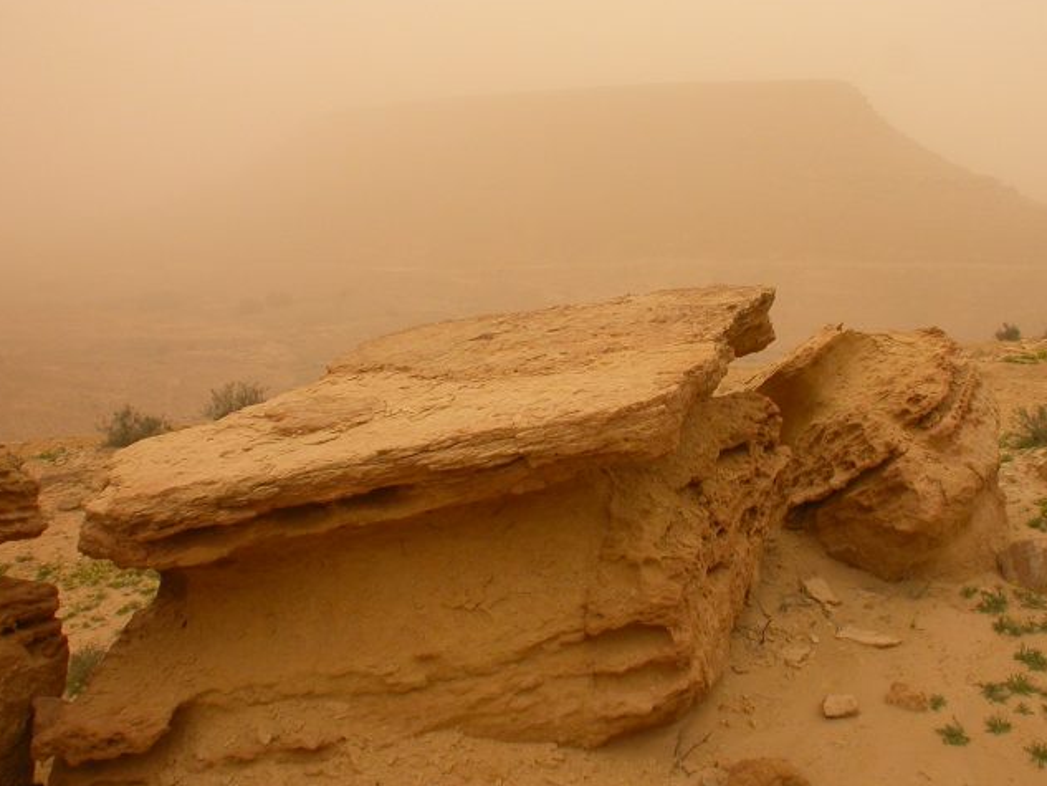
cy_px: 343
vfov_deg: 30.2
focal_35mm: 48
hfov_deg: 39.6
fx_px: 1452
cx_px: 597
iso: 100
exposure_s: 1/215
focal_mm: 7.85
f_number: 6
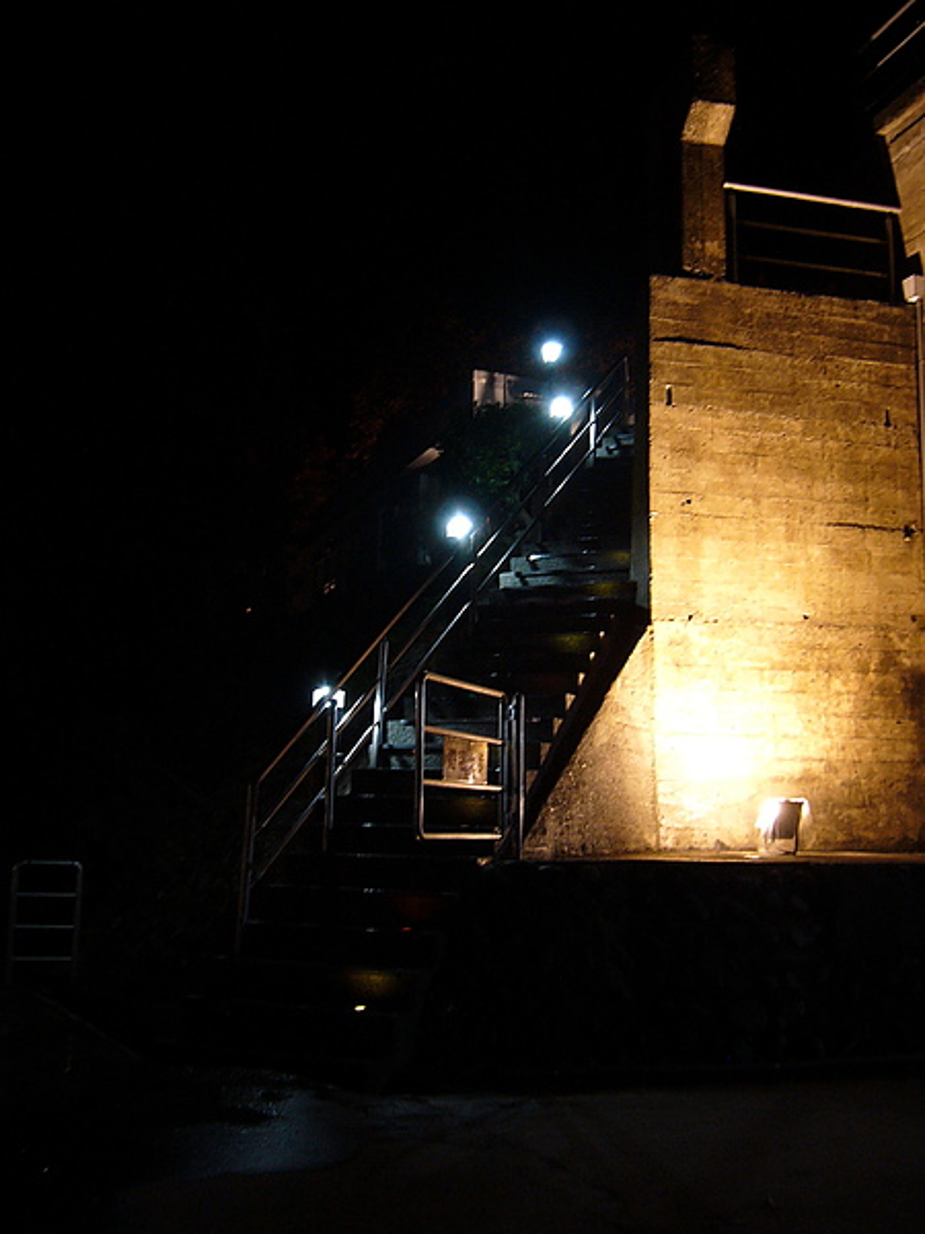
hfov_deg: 40.7
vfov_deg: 52.6
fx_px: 1247
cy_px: 617
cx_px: 462
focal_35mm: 35
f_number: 2.8
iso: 100
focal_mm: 5.8
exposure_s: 1/3.2
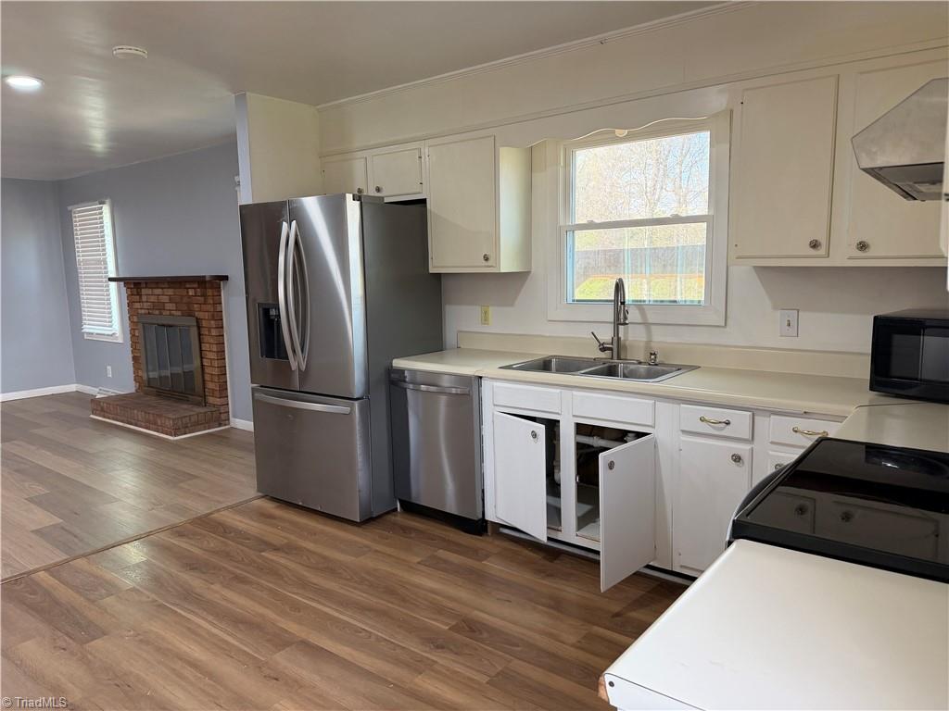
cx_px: 474
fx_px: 658
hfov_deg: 71.6
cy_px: 356
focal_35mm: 24
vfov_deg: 56.8
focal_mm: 6.76
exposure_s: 1/120
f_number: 1.78
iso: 200
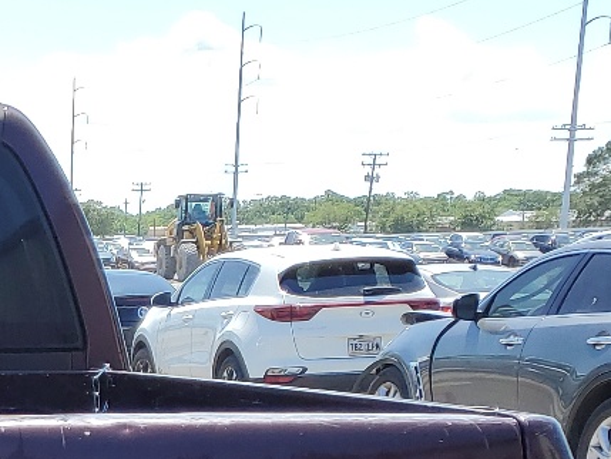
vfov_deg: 14.3
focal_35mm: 97
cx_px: -285
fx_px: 1713
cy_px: 683
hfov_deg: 18.2
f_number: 1.5
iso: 50
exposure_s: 1/1667
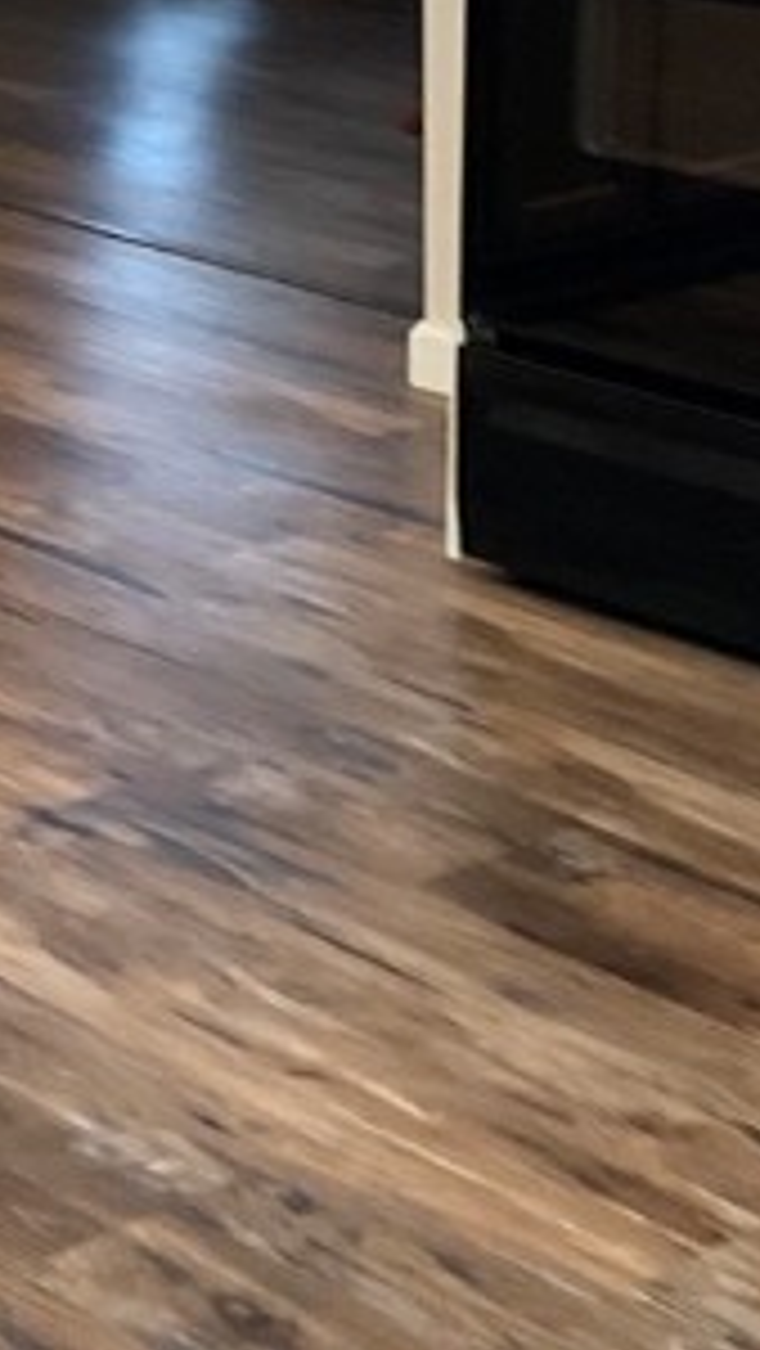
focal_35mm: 108
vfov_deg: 19.0
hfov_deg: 11.2
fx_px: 3865
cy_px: -158
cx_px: 198
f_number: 1.8
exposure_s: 1/40
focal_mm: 3
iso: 200
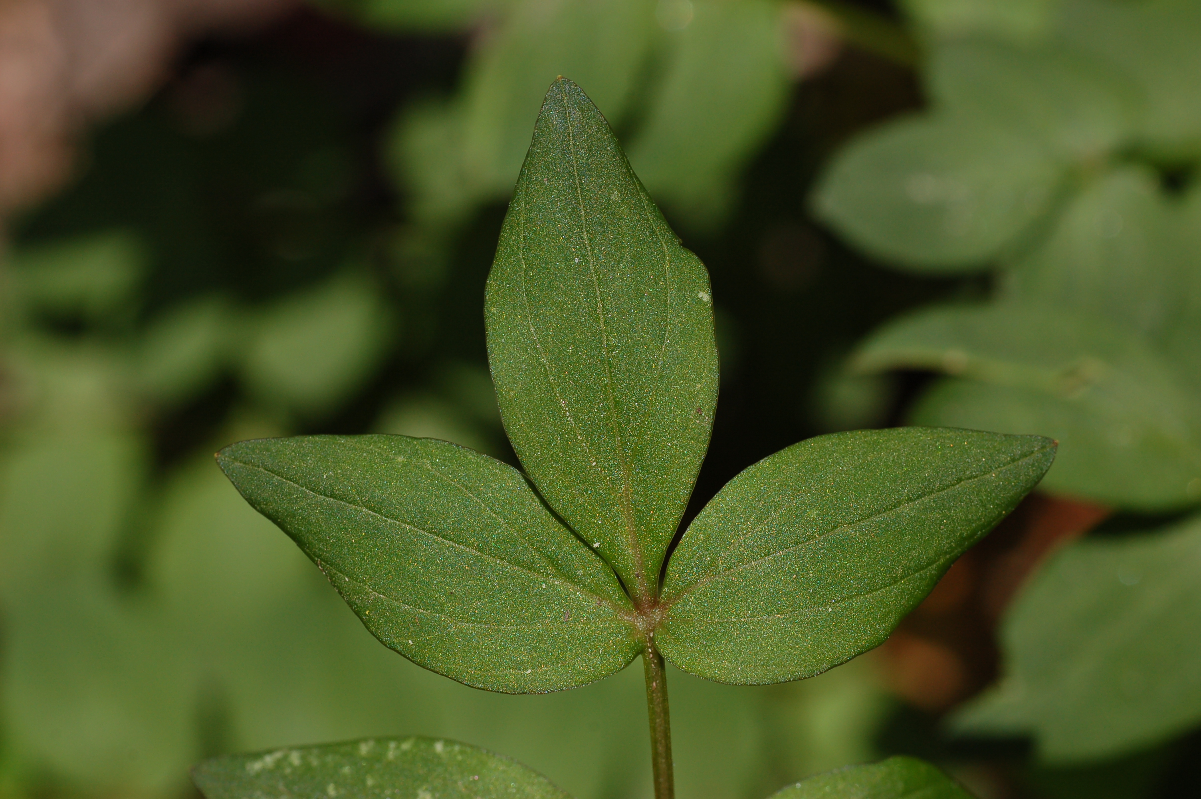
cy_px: 400
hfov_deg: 19.5
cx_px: 600
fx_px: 3500
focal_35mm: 105
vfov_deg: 13.0
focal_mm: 70
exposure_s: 1/640
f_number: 8
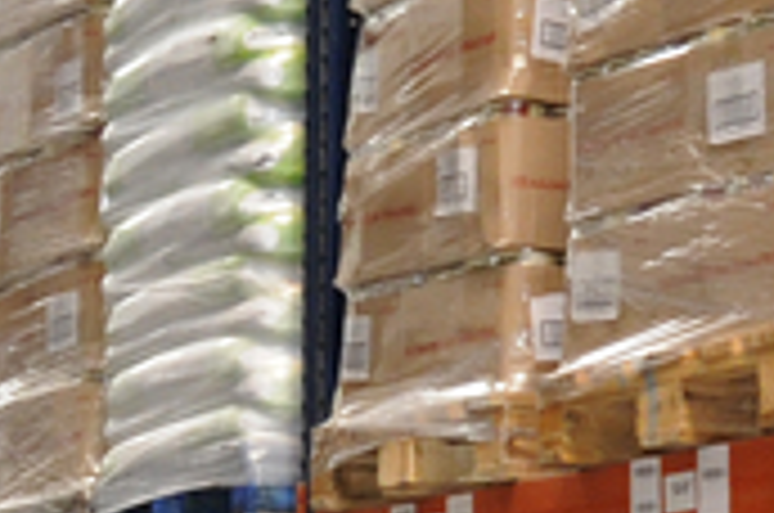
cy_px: 261
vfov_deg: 5.6
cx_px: 976
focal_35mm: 245
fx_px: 5258
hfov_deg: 8.3
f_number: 7.1
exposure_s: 1/60
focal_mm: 22
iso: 640
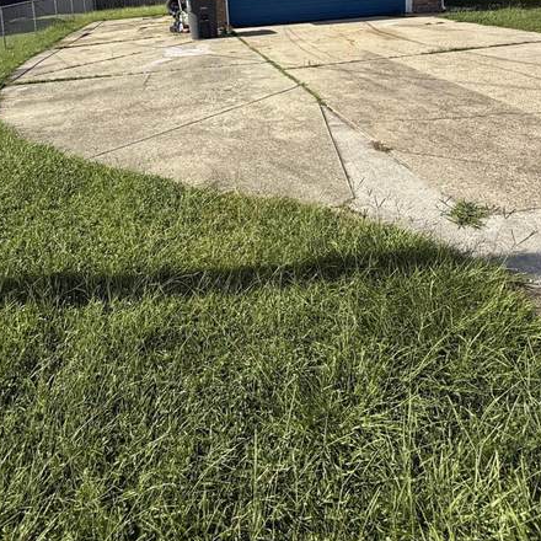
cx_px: 211
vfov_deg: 52.4
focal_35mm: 27
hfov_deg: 58.5
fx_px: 477
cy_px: 60
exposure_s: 1/2092
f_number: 2.2
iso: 50
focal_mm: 2.22
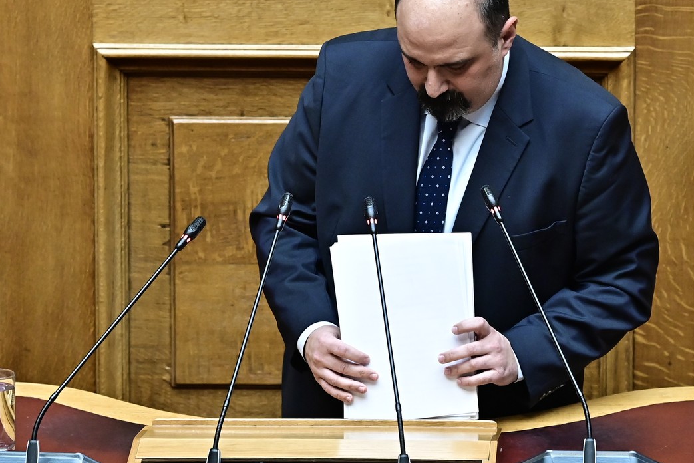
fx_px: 6652
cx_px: 378
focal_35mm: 345
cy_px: 200
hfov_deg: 6.0
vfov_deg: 4.0
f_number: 4
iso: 1600
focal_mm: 200
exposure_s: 1/400
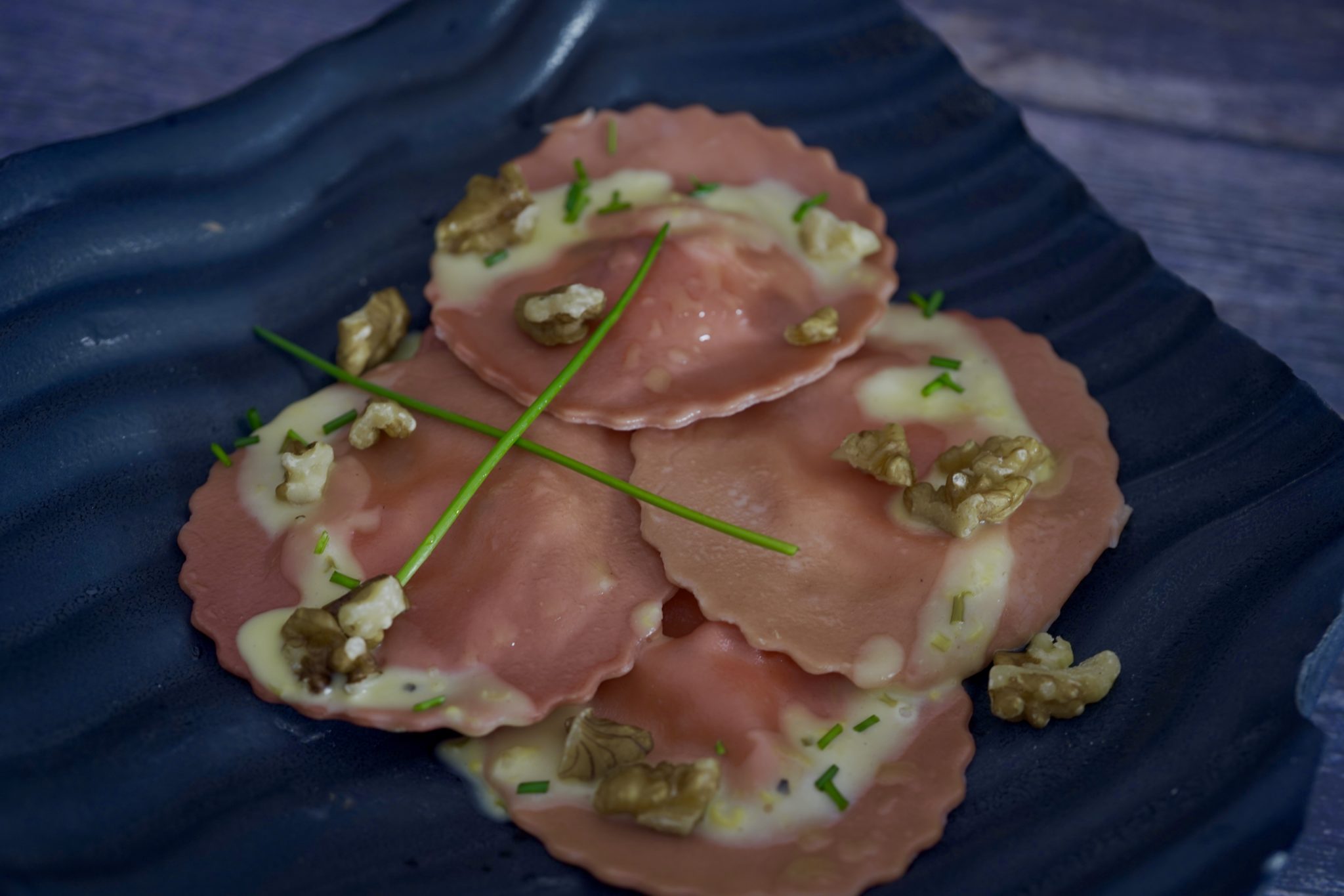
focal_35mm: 50
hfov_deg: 39.6
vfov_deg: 27.0
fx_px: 1866
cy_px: 448
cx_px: 672
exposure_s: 1/50
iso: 400
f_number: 4
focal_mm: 50
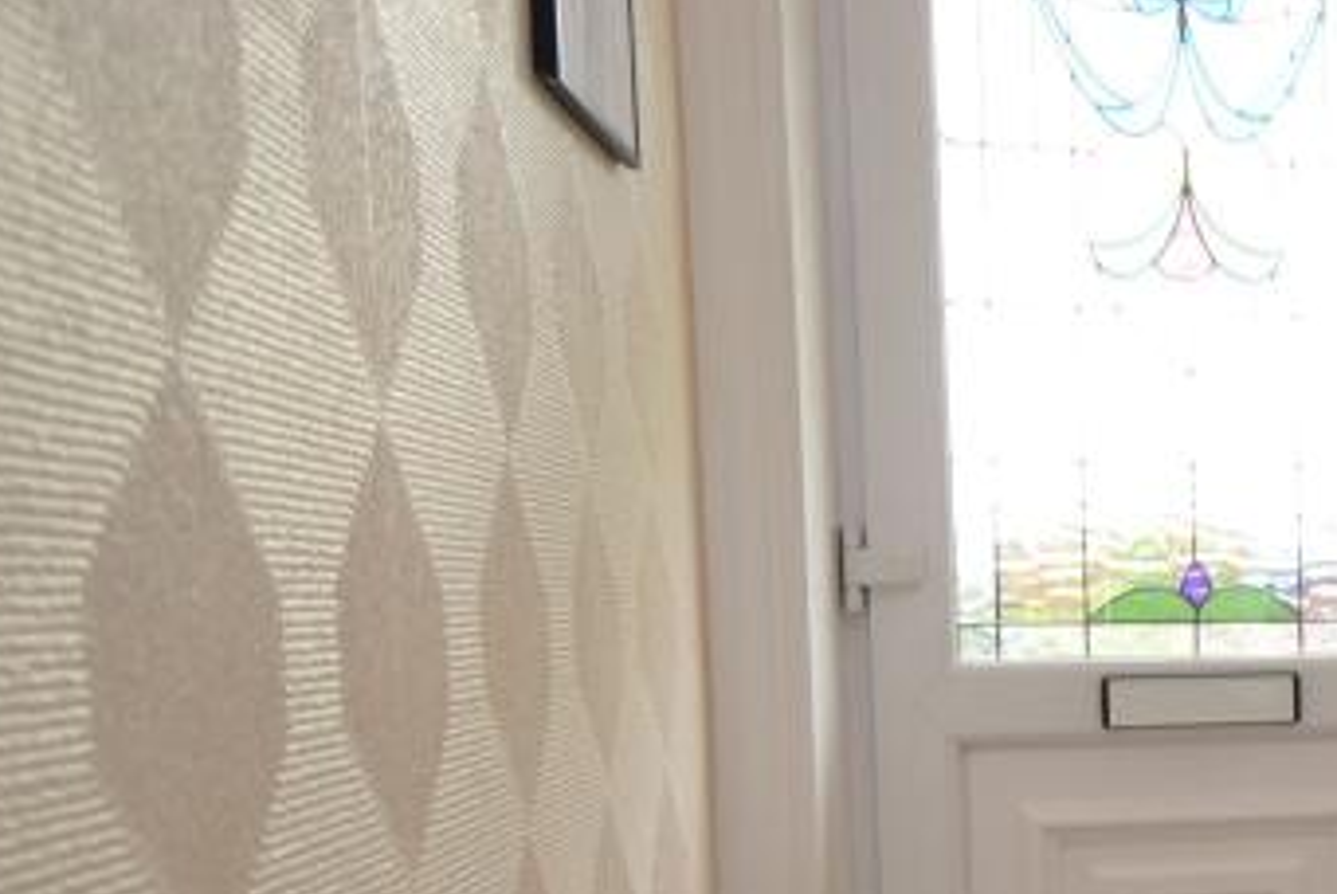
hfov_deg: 35.2
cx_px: 1572
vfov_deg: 29.4
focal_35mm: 45
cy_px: 692
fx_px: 1673
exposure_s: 1/60
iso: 400
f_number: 3.5
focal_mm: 10
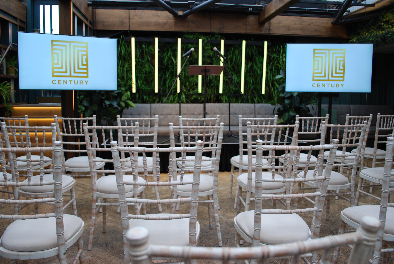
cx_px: 197
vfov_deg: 43.7
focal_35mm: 30
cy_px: 132
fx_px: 329
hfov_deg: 61.9
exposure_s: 1/50
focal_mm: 20
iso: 200
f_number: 3.8
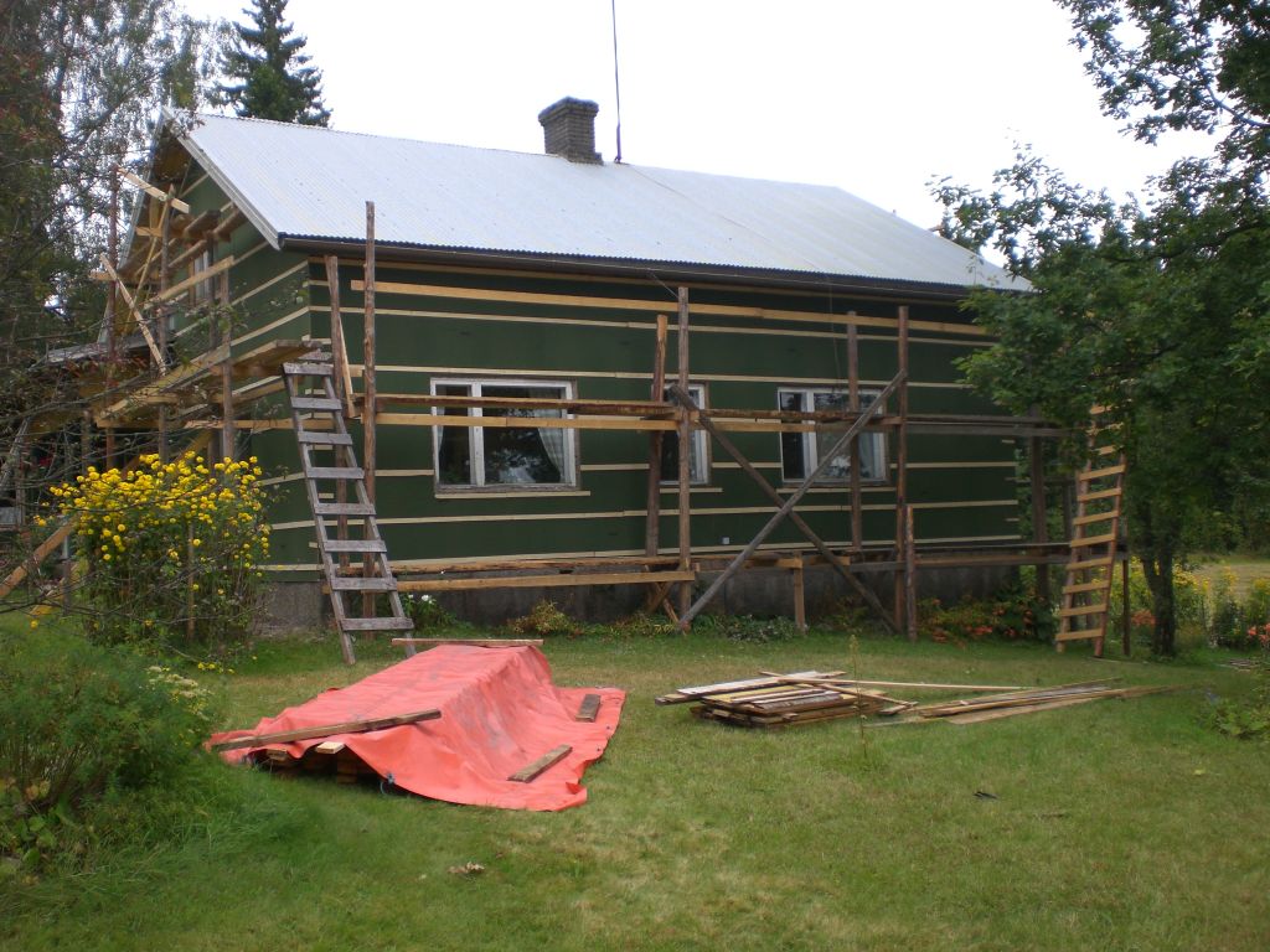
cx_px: 635
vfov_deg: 37.7
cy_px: 476
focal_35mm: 38
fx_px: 1394
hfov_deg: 49.0
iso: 50
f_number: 3.1
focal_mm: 6.3
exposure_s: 1/100
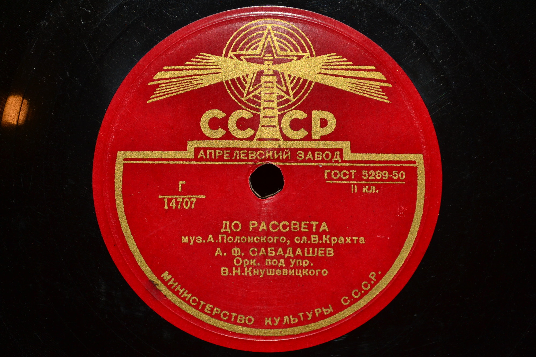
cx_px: 268
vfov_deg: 16.6
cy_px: 178
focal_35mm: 82
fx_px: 1228
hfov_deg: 24.6
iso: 100
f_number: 6.3
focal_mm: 55
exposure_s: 1/200
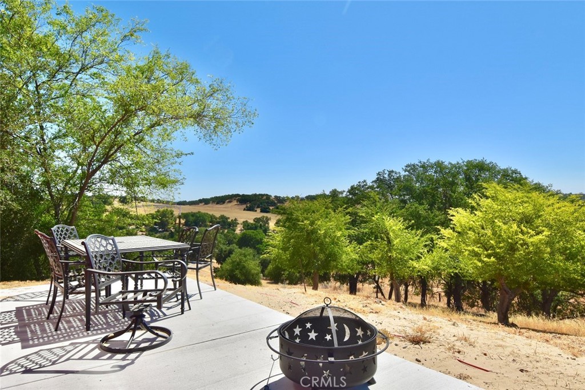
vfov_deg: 59.5
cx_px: 292
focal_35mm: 21
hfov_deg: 81.2
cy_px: 195
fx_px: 341
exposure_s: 1/500
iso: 360
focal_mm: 14
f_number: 11
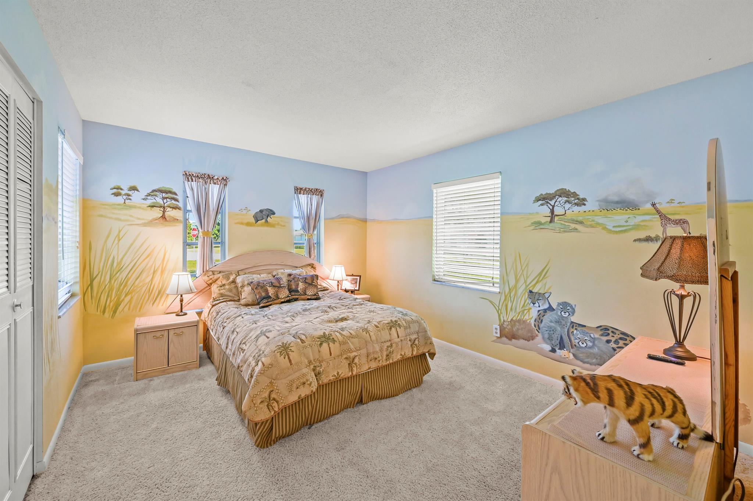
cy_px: 250
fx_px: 293
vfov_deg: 81.1
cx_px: 376
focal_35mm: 14
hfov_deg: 104.3
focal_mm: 14
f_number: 8
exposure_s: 1/5
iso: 800
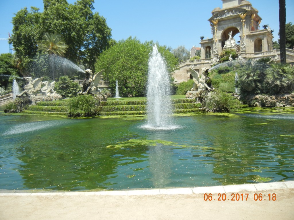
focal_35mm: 30
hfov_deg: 60.0
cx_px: 147
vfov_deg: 46.8
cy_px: 110
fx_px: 255
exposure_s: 1/271
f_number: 7
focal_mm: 5.4
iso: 160
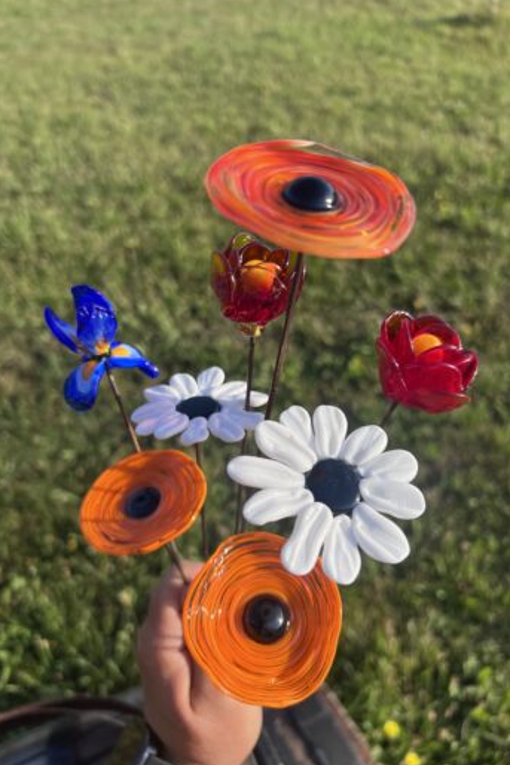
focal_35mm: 28
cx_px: 266
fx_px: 595
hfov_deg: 46.4
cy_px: 382
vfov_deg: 65.5
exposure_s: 1/3968
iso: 50
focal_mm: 5.7
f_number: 1.5
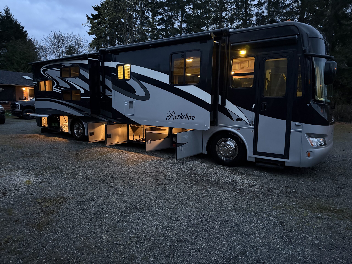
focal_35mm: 24
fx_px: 244
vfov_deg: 56.8
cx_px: 176
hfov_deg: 71.6
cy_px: 132
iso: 1600
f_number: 1.78
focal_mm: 6.76
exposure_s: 1/24
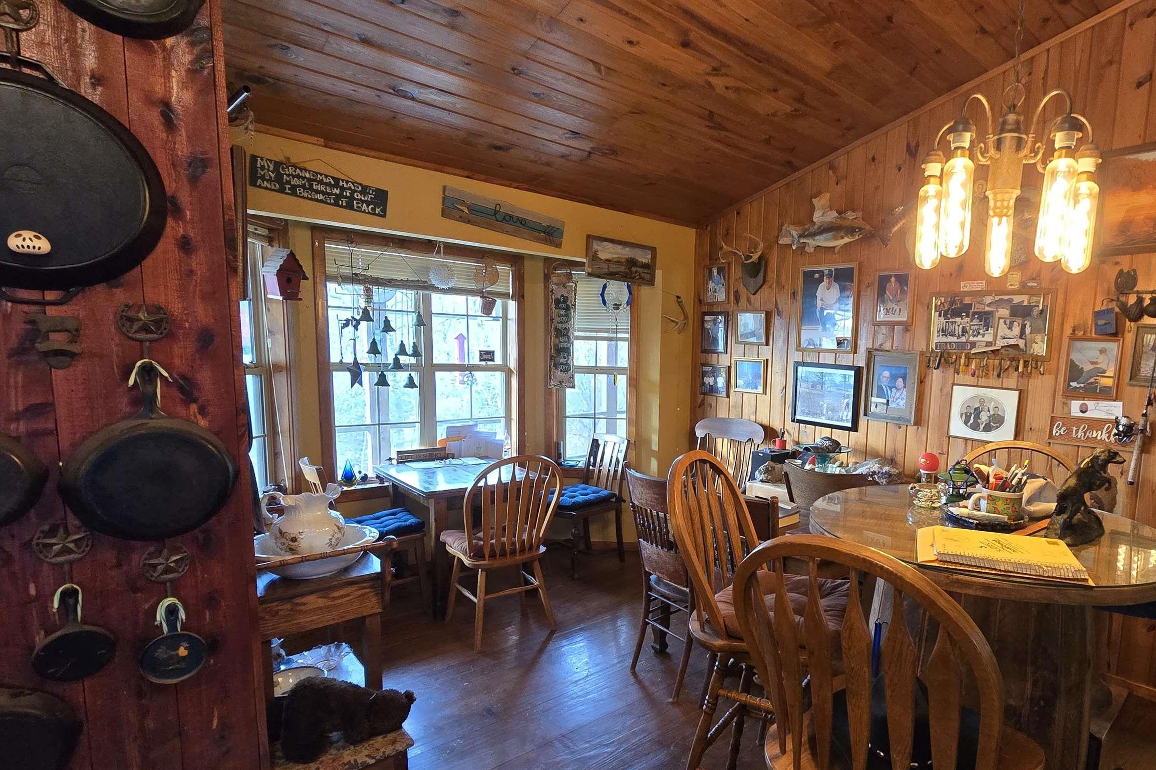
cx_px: 750
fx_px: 578
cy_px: 417
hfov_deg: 87.5
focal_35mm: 18
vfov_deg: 67.3
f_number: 2.2
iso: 400
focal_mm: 2.2
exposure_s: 1/60
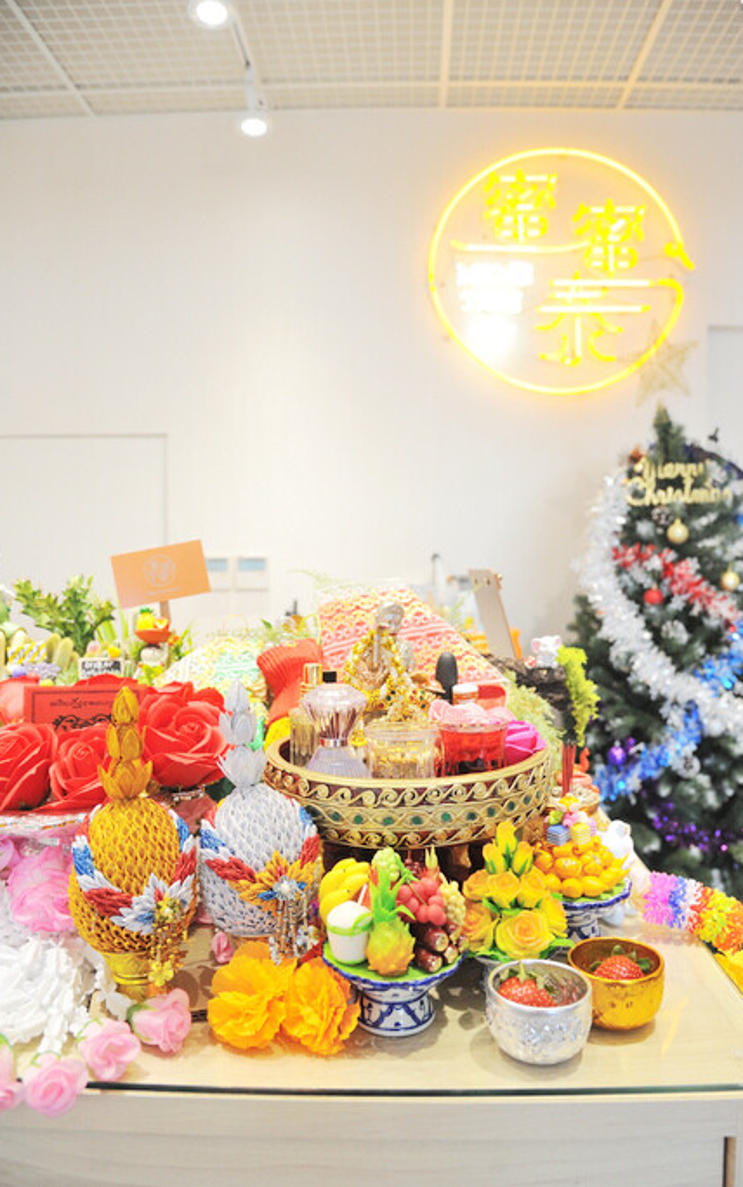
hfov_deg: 49.3
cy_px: 583
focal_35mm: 25
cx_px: 395
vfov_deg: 72.5
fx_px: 809
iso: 1000
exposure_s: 1/100
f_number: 5.6
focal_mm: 24
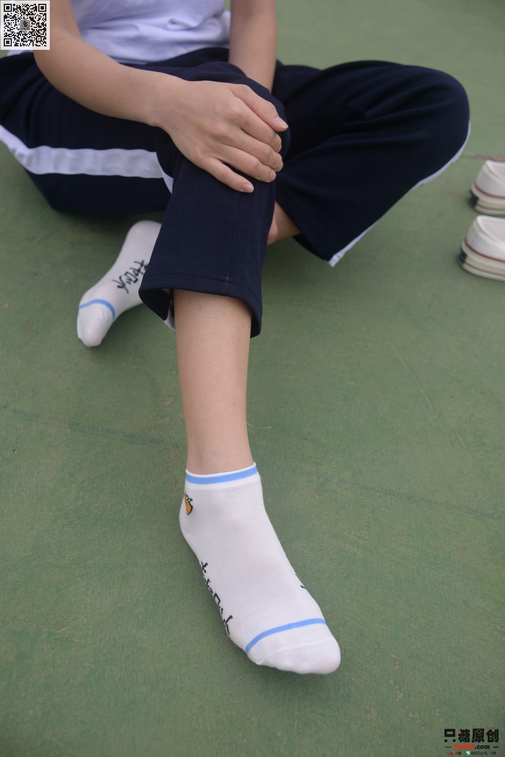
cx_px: 252
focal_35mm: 35
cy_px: 378
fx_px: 736
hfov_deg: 37.9
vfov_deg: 54.4
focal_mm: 35
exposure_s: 1/320
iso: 250
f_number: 5
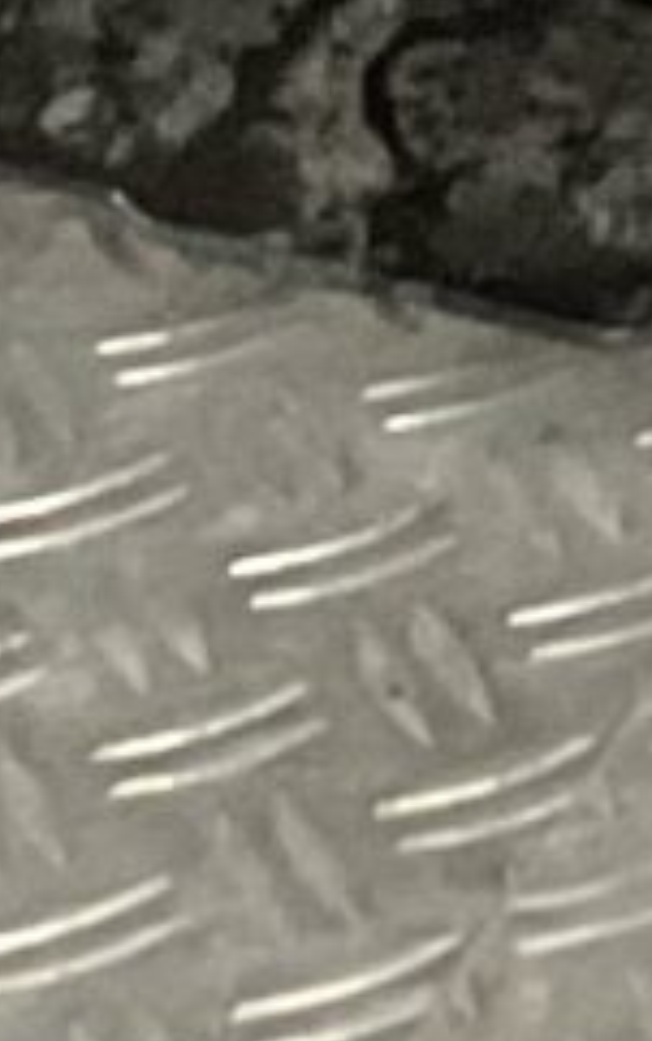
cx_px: 898
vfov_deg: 6.3
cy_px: -700
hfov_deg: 4.0
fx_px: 9252
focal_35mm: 326
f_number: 1.8
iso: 320
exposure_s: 1/25
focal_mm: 3
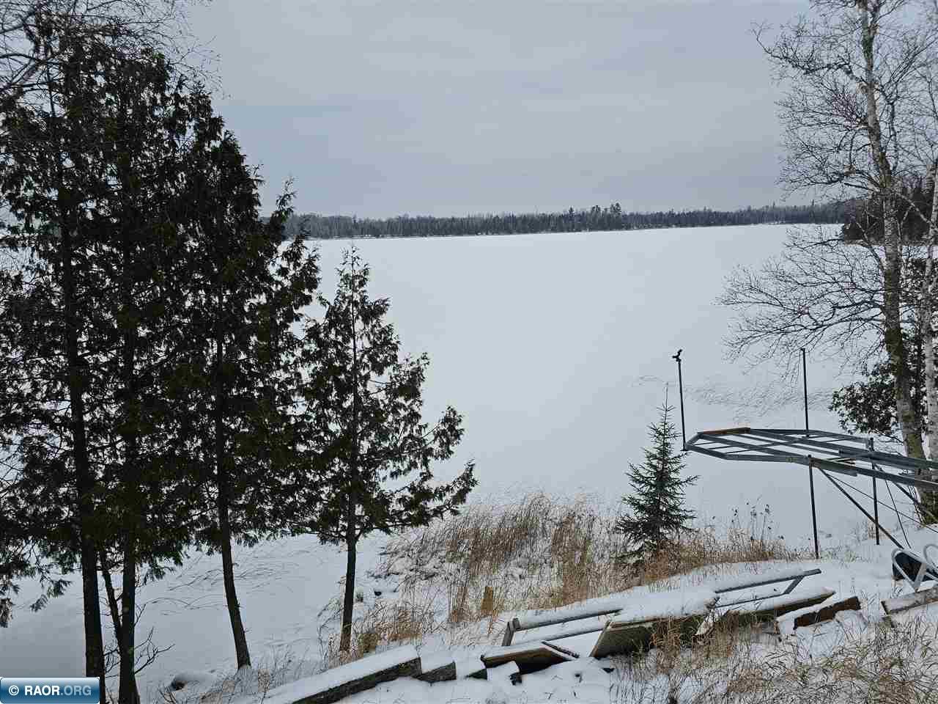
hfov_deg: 73.9
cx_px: 469
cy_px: 352
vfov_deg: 58.9
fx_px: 623
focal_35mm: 23
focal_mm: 6.3
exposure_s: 1/242
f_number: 1.7
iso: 16
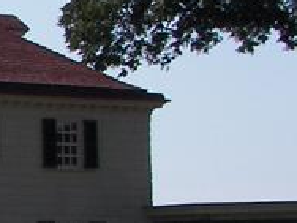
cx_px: -359
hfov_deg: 8.3
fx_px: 1913
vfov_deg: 6.7
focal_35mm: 223
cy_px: 171
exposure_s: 1/500
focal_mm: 6.8
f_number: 5.6
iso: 64
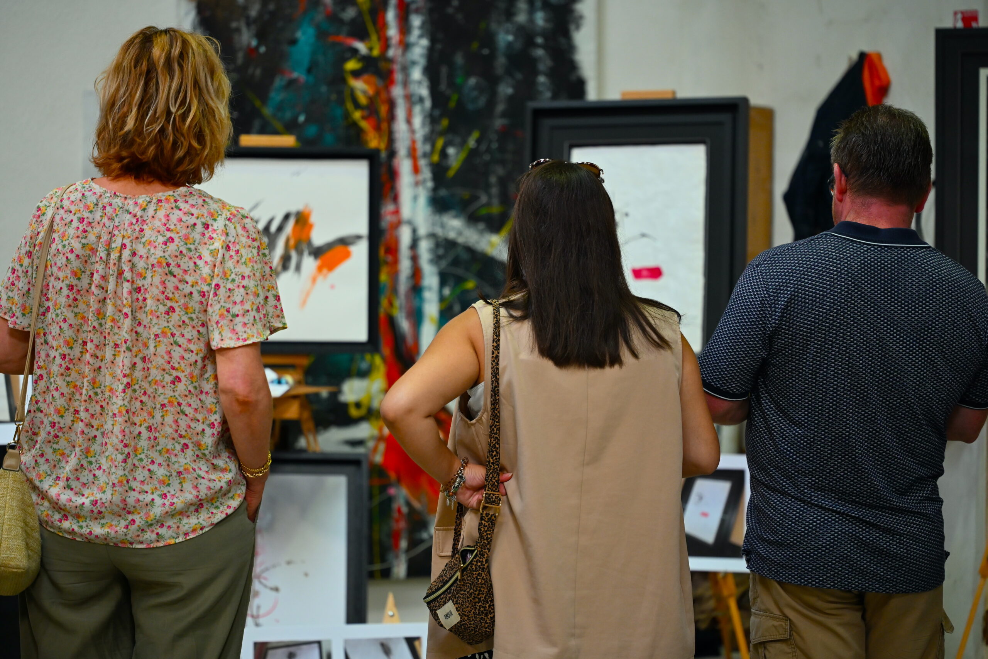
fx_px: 2882
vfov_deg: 13.0
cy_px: 330
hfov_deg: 19.5
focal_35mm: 105
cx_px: 494
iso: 1800
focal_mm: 105
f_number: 2.8
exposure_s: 1/125
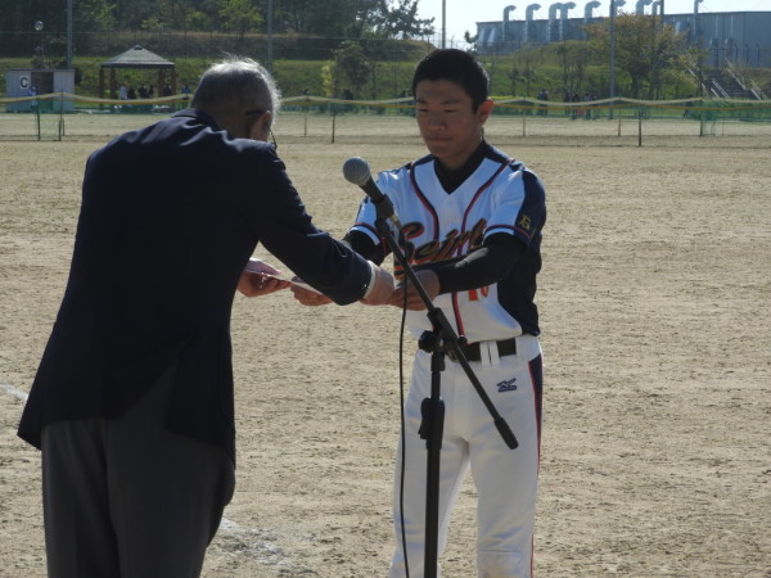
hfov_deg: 14.6
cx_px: 386
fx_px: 3007
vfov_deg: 11.0
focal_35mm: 135
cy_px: 289
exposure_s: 1/800
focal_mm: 24.2
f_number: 5
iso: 100
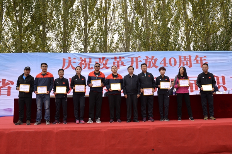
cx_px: 116
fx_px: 200
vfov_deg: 42.3
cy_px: 77
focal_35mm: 31
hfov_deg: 60.3
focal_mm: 31
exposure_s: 1/200
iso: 200
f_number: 7.1
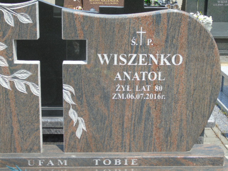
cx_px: 114
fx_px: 408
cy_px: 86
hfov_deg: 31.2
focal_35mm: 62
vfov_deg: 23.7
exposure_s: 1/320
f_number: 4.5
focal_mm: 11
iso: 80
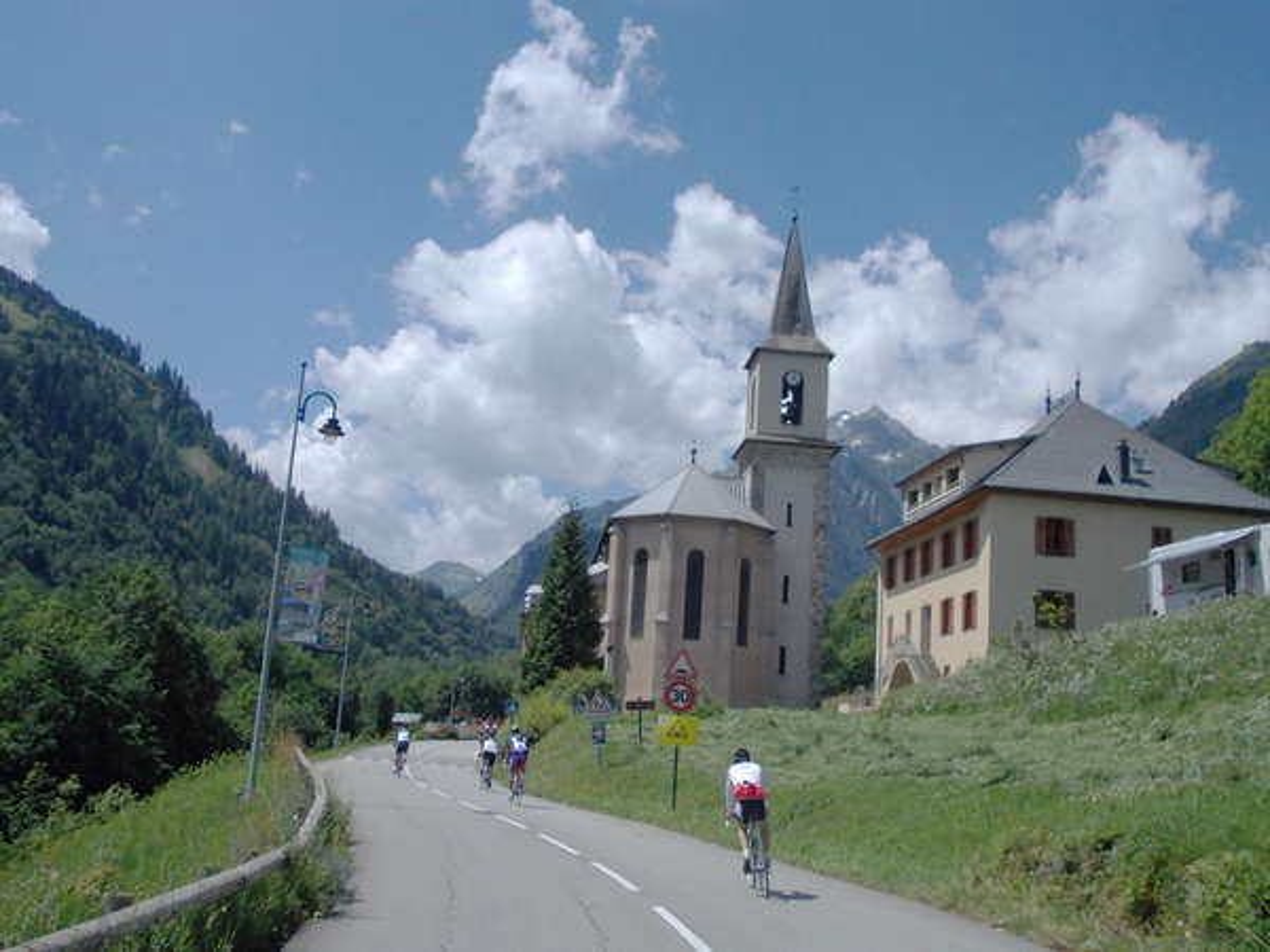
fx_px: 1394
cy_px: 476
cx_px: 635
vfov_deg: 37.7
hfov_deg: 49.0
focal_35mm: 38
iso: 80
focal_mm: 5.3
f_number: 6.2
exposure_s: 1/640
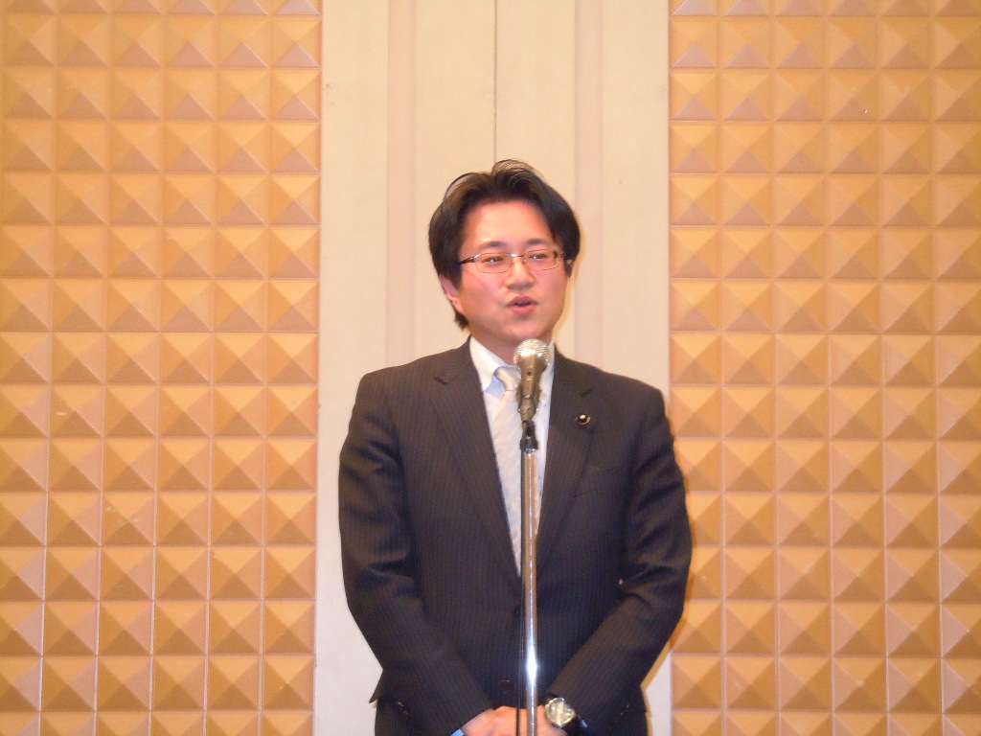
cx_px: 490
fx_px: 2522
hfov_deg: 22.0
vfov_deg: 16.6
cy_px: 368
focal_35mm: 89
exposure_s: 1/50
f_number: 4.4
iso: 800
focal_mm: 16
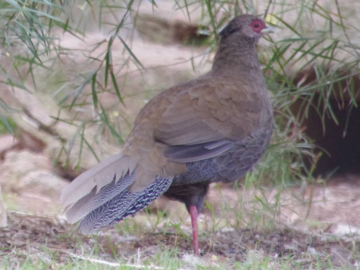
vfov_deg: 2.8
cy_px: 16
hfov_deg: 3.7
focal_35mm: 536
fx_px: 5573
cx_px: -10
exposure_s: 1/125
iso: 1600
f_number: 5.6
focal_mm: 170
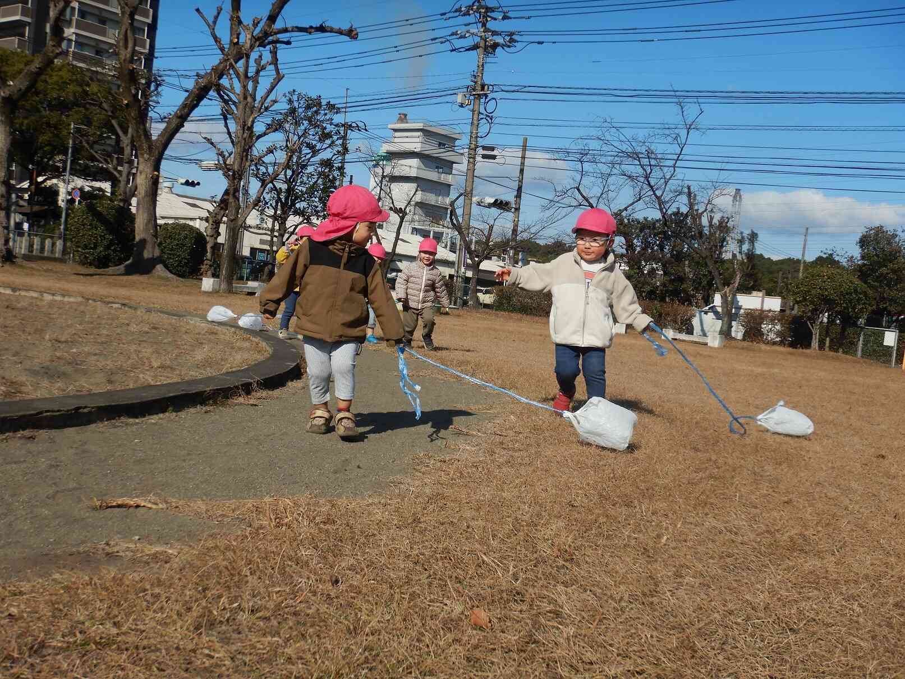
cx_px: 452
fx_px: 1046
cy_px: 340
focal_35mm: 40
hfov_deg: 46.8
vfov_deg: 36.0
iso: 125
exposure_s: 1/400
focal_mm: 7.2
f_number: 8.4
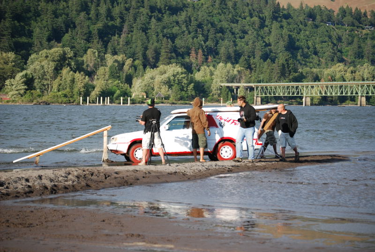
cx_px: 188
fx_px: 1330
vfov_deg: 10.8
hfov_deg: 16.0
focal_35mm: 128
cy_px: 126
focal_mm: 85
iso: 140
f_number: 5.6
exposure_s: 1/500
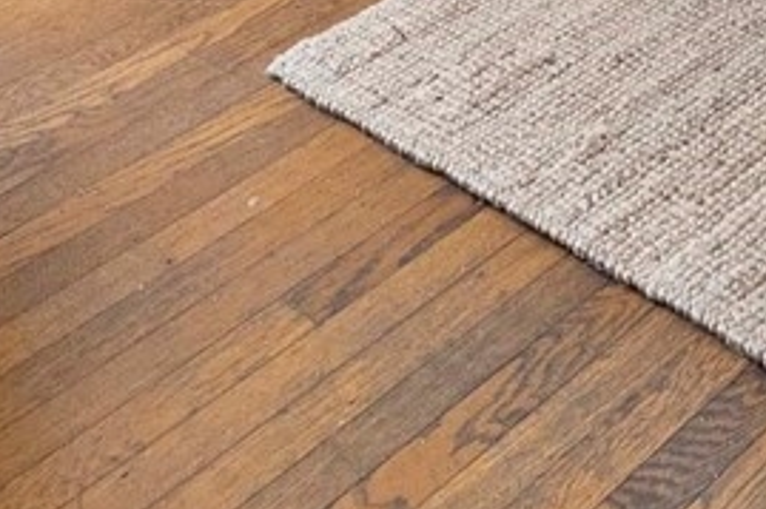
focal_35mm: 82
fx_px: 1744
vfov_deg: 11.2
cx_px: 673
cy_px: -970
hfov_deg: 24.2
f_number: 8
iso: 1000
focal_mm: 13
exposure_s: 1/5
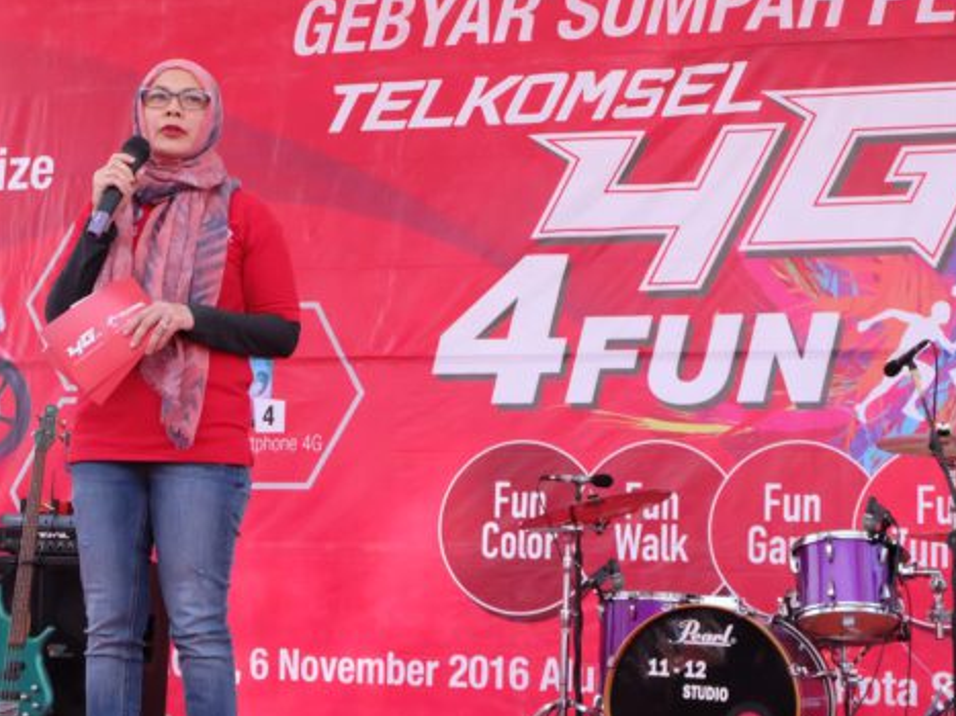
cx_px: 448
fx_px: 2098
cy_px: 286
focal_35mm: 76
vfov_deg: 19.4
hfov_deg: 25.7
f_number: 7.1
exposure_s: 1/3300
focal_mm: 35.5
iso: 6400
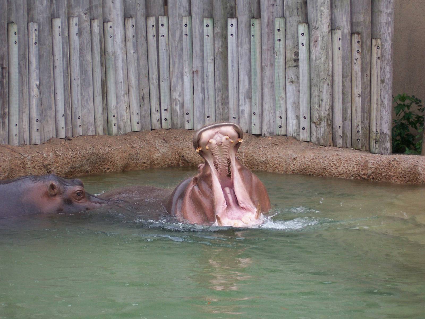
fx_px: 1621
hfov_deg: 14.9
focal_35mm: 132
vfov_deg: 11.2
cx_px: 212
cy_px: 160
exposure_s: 1/125
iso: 140
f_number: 4.8
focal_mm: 22
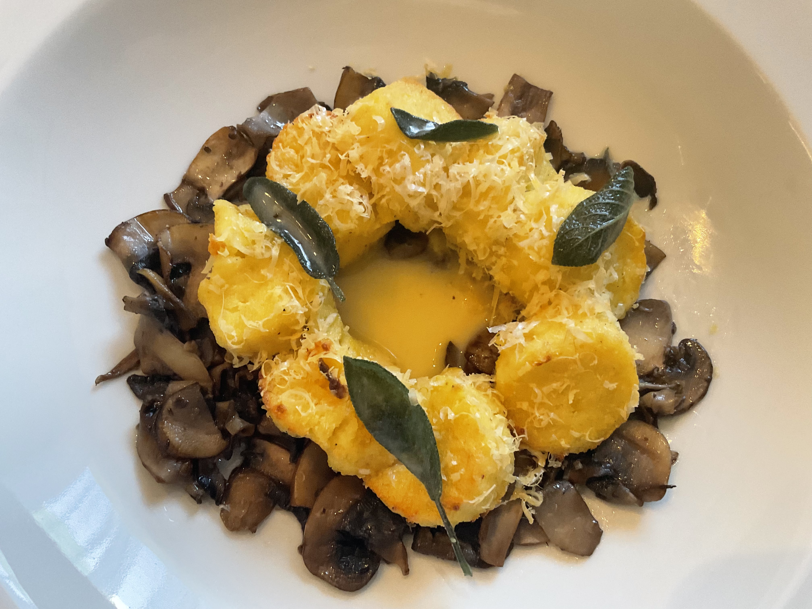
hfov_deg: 61.7
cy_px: 304
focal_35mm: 29
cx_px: 406
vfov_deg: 48.2
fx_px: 680
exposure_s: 1/60
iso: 200
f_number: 1.8
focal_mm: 3
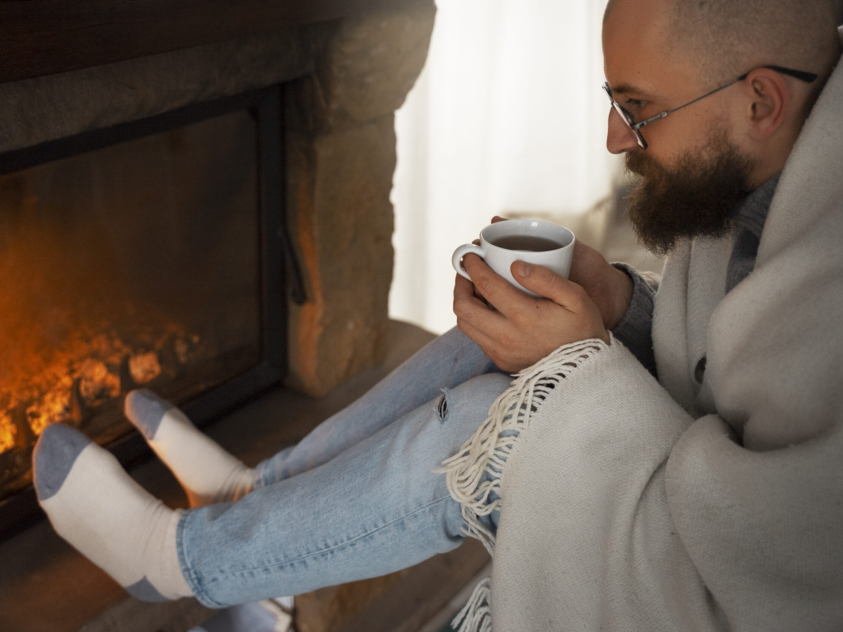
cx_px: 408
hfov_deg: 42.9
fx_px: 1071
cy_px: 313
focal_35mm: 44
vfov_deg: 32.9
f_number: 2.8
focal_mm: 40
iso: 800
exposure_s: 1/250
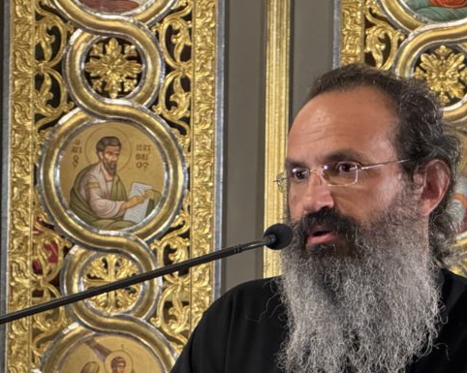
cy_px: 348
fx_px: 3439
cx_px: 285
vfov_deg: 6.2
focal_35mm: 249
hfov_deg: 7.8
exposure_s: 1/50
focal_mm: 15.66
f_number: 2.8
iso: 500
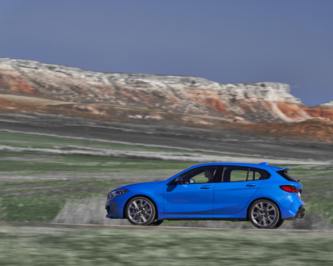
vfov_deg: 6.8
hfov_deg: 8.5
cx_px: 154
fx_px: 2227
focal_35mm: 226
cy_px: 133
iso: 100
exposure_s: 1/200
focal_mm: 200
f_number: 7.1
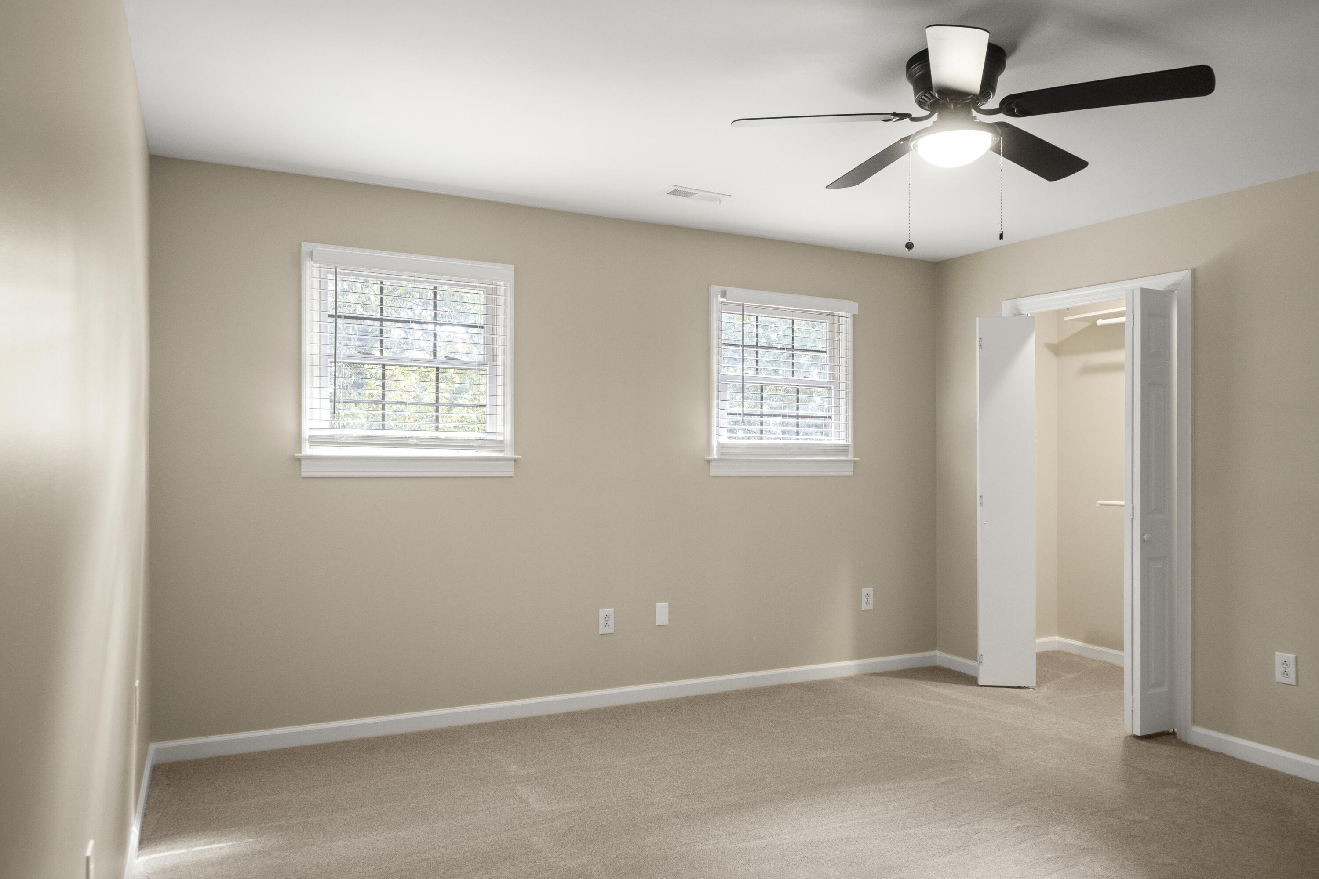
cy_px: 440
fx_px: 879
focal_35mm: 24
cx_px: 660
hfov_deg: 73.7
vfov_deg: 53.1
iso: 400
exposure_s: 1/8
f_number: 7.1
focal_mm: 16
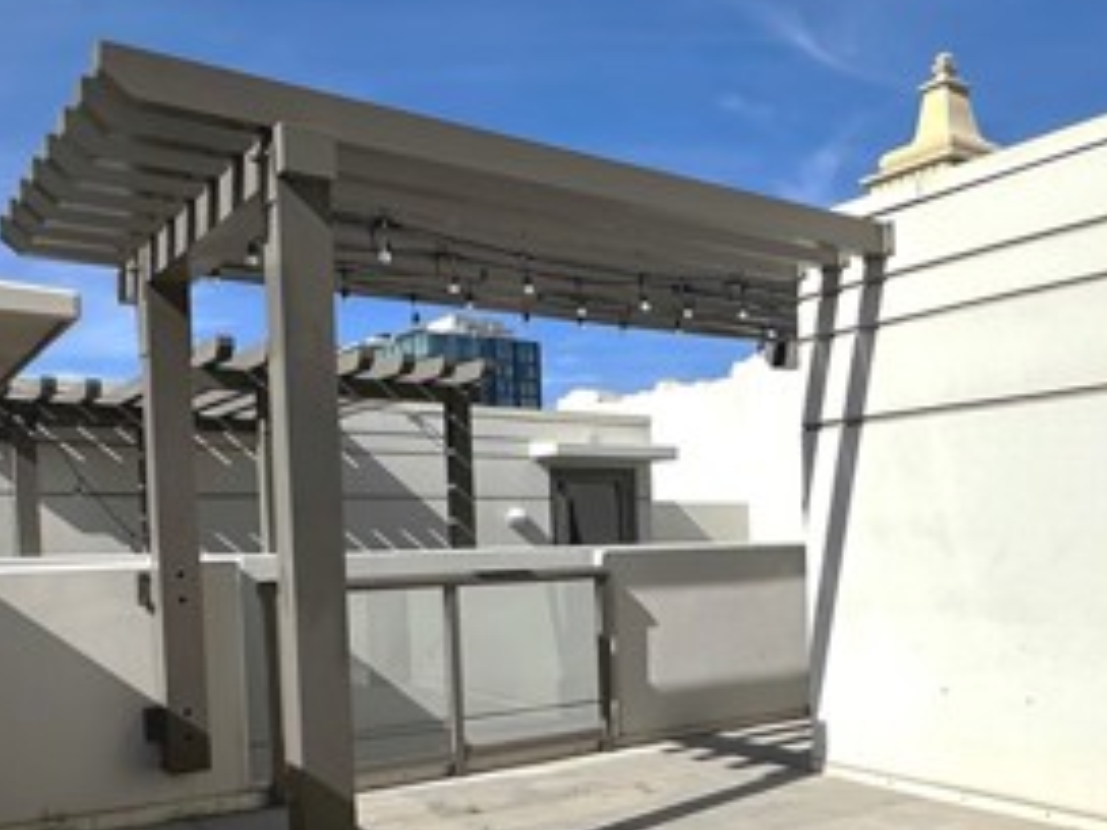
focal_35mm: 33
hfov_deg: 52.9
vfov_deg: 40.3
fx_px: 1055
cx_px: 830
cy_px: 720
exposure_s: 1/6897
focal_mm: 2.22
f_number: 2.2
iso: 50
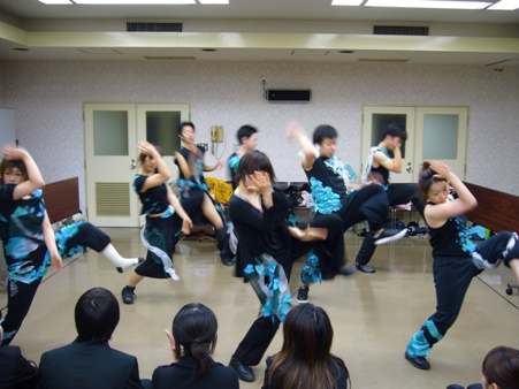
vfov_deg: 40.7
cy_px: 194
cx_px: 260
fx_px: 525
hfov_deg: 52.6
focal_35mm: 35
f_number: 2.8
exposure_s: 1/15
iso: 100
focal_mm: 5.8
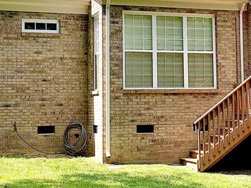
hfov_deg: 24.0
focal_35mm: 81
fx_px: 587
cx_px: 172
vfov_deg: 18.1
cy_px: 53
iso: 25
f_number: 2.2
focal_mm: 4.15
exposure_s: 1/534
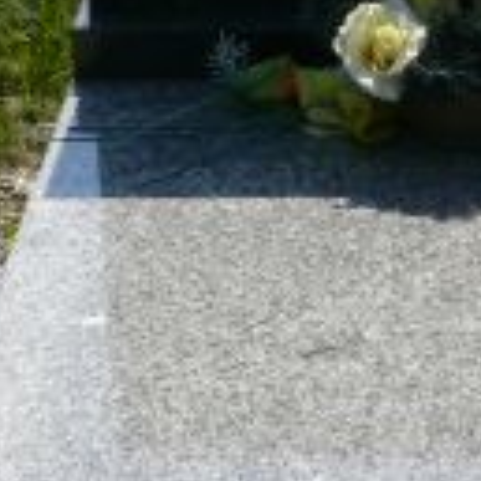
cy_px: 466
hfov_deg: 11.2
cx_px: 500
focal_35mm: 154
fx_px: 2421
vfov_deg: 11.3
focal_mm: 7.4
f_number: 5.6
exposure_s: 1/500
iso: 100
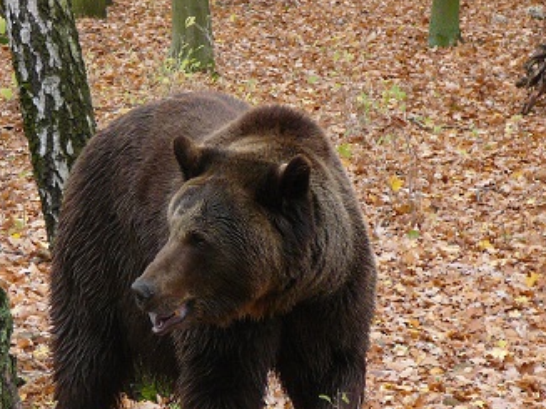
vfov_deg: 5.9
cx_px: 202
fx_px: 3973
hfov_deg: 7.9
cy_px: 297
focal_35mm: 252
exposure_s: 1/50
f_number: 4
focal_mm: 23.9
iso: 200
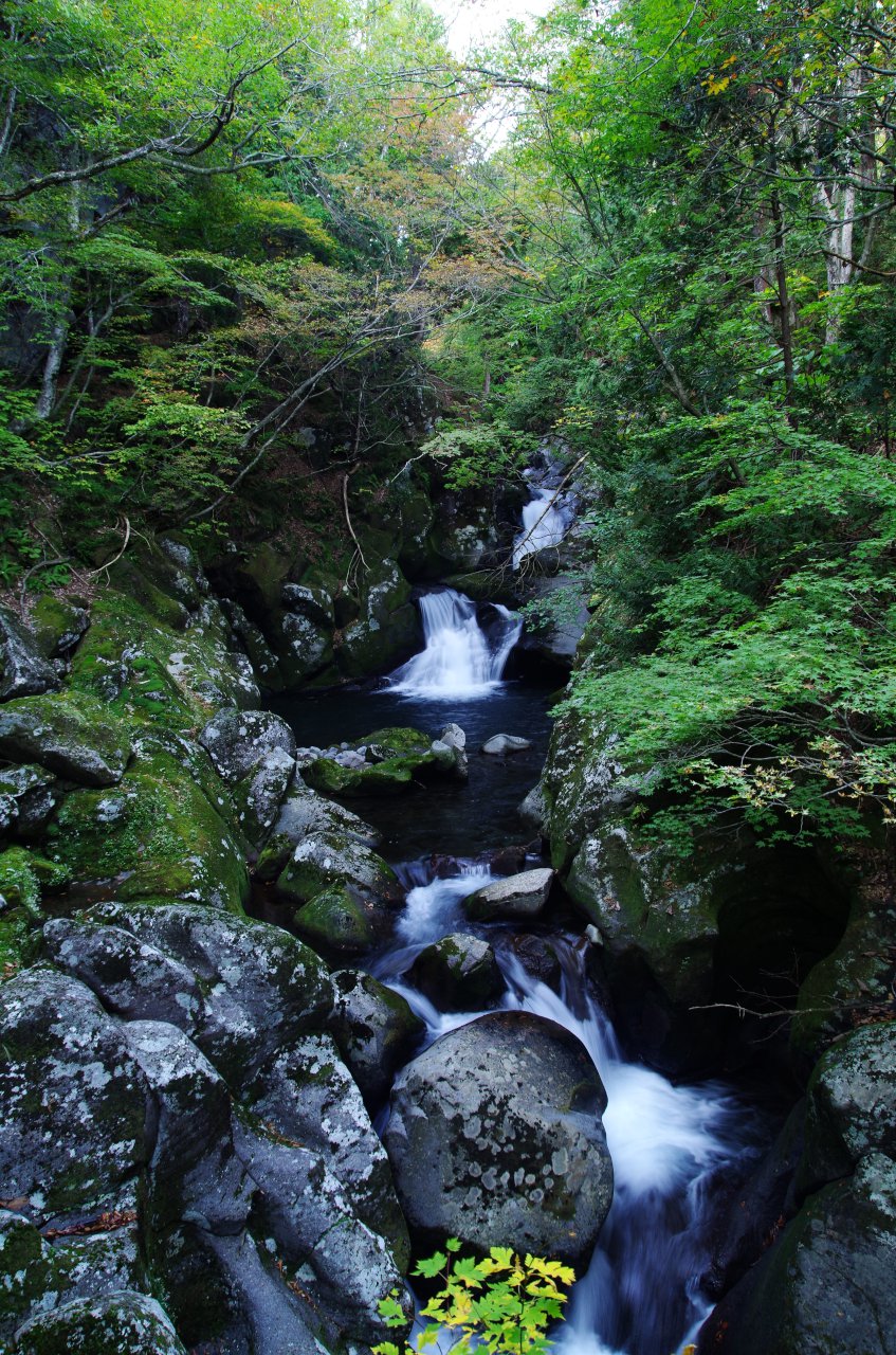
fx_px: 938
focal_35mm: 25
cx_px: 448
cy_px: 678
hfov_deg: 51.1
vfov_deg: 71.6
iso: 200
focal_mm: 17.01
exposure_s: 1/4
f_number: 5.6
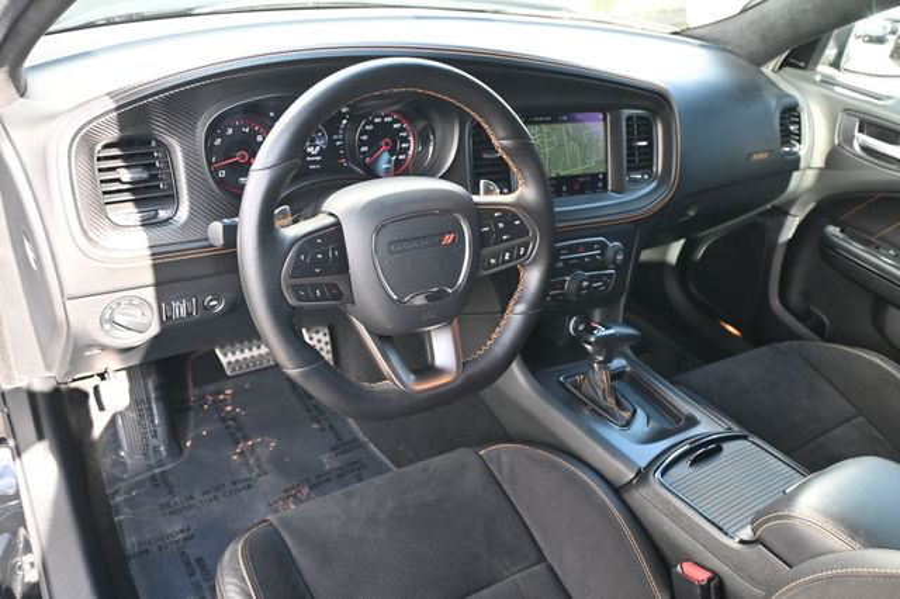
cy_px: 300
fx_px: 731
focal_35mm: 29
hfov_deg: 63.2
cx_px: 450
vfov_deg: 44.6
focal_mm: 19.5
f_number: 3.8
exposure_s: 1/125
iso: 720
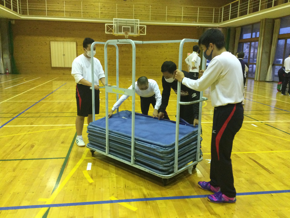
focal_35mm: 31
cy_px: 109
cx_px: 145
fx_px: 260
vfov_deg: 45.4
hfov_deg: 58.4
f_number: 2.4
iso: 200
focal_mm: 3.3
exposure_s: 1/24
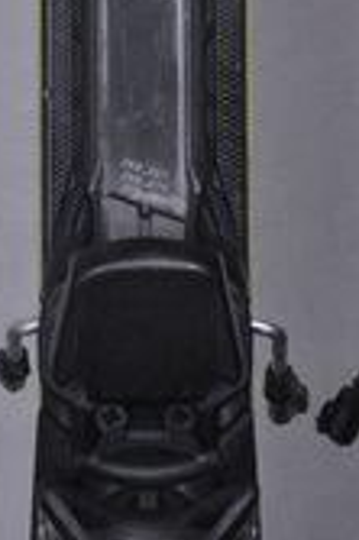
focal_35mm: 363
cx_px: 332
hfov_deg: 3.8
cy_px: 136
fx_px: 5441
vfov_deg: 5.7
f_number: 9.5
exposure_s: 1/125
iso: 3200
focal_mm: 90
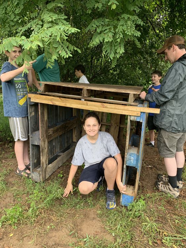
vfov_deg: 67.3
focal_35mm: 26
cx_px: 93
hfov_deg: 53.1
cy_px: 124
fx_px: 186
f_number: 1.8
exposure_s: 1/80
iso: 100
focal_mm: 4.25
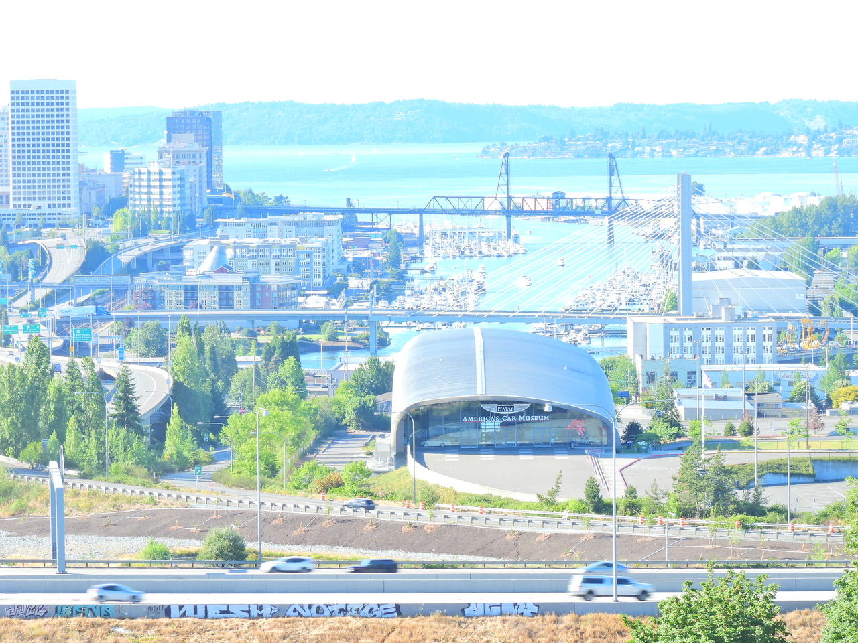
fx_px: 3718
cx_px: 429
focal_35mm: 150
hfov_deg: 13.2
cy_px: 322
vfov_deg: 9.9
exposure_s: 1/50
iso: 100
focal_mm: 26.8
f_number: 8
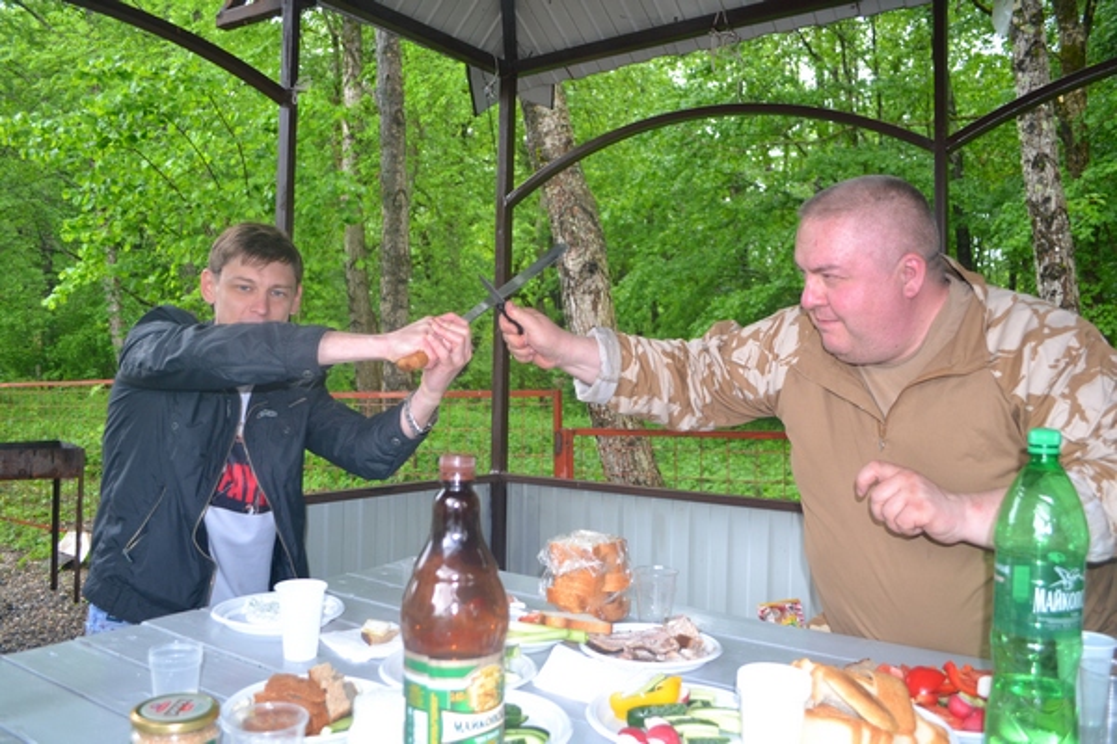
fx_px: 838
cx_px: 558
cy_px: 372
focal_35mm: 27
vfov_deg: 47.9
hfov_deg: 67.4
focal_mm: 18
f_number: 3.5
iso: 640
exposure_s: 1/60
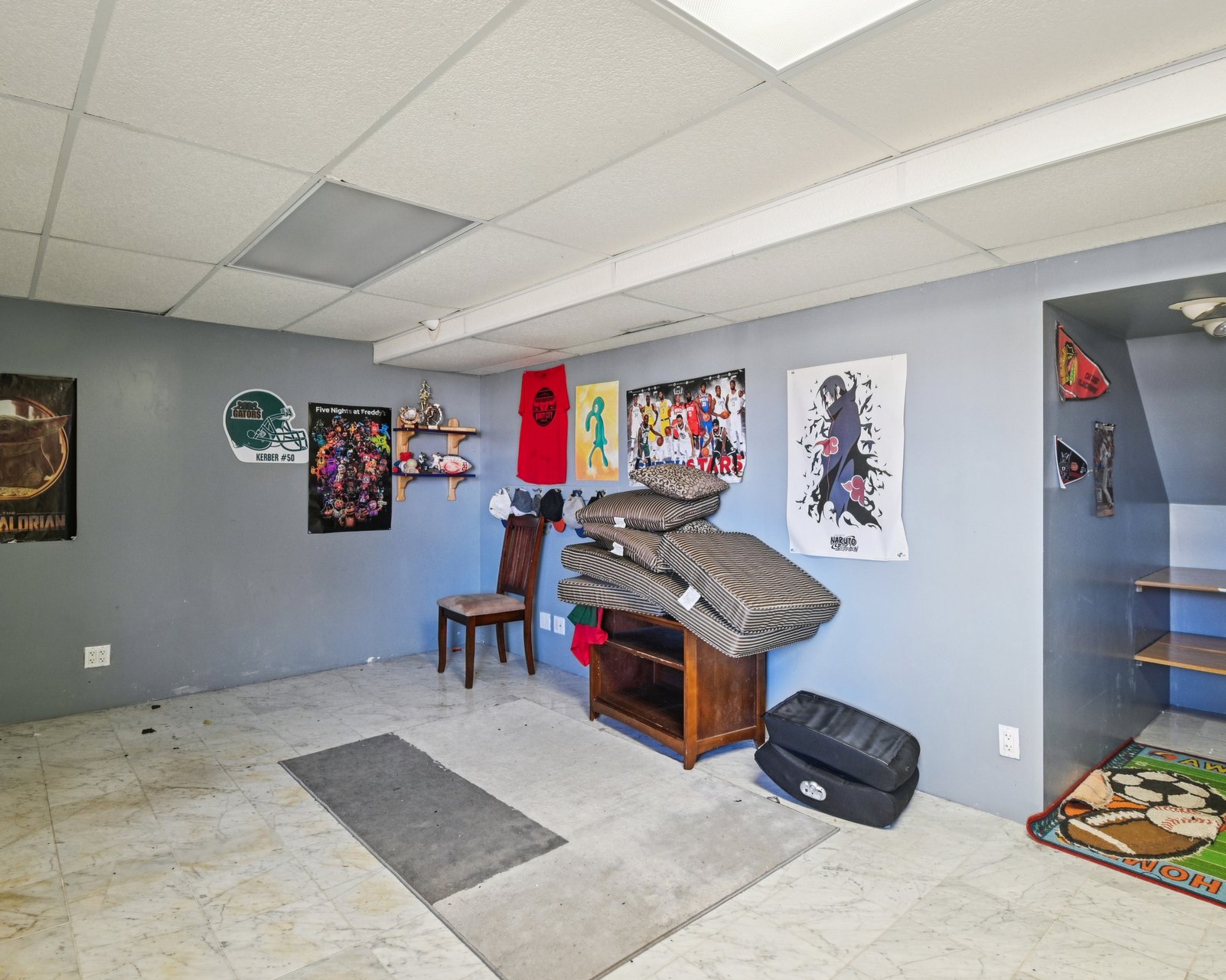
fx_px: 653
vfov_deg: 73.8
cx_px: 595
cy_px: 492
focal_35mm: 18
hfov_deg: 86.4
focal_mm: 10
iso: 400
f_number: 8
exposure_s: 1/5
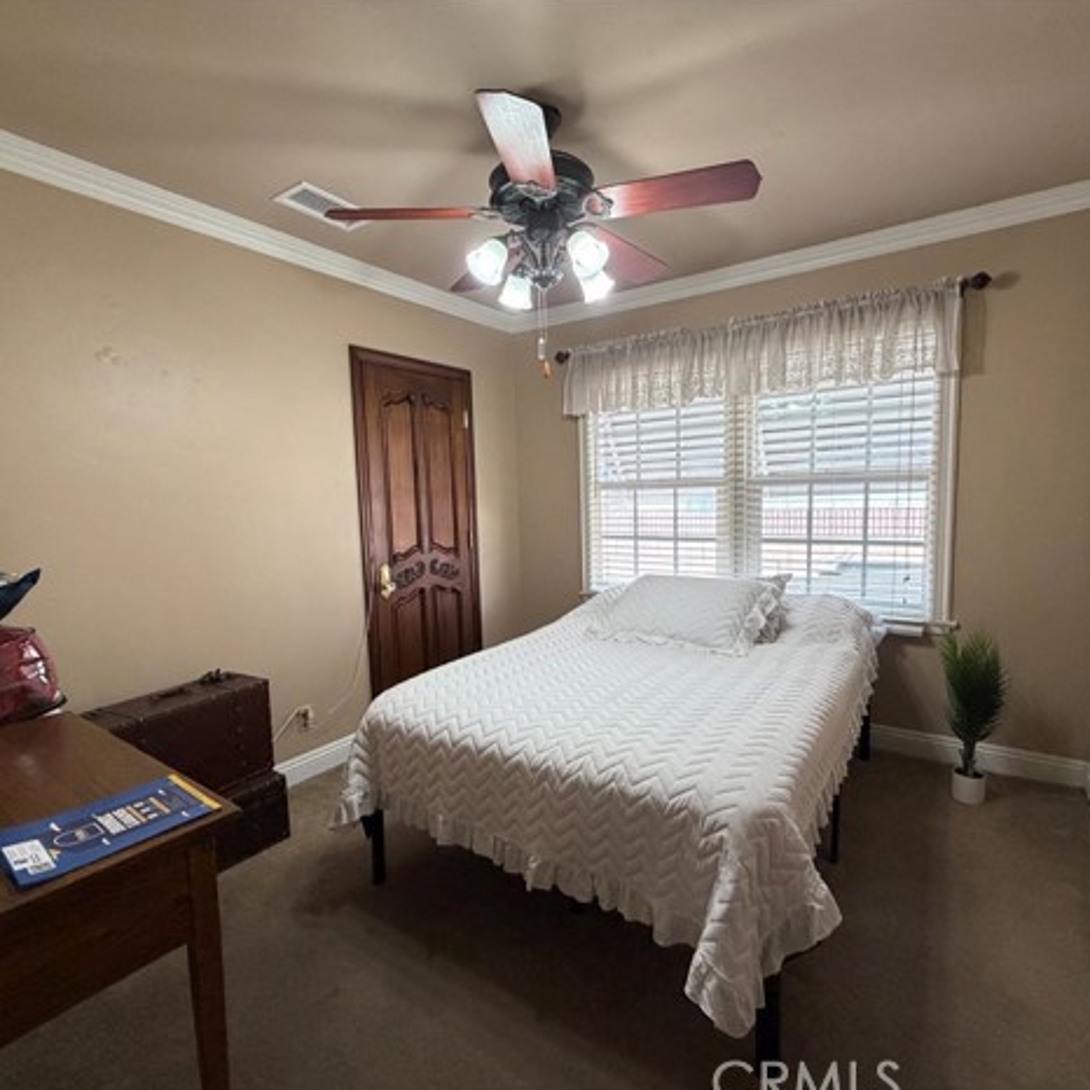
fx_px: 606
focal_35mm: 17
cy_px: 554
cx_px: 561
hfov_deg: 83.9
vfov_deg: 84.0
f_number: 2.2
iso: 320
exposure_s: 1/120
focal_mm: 2.22
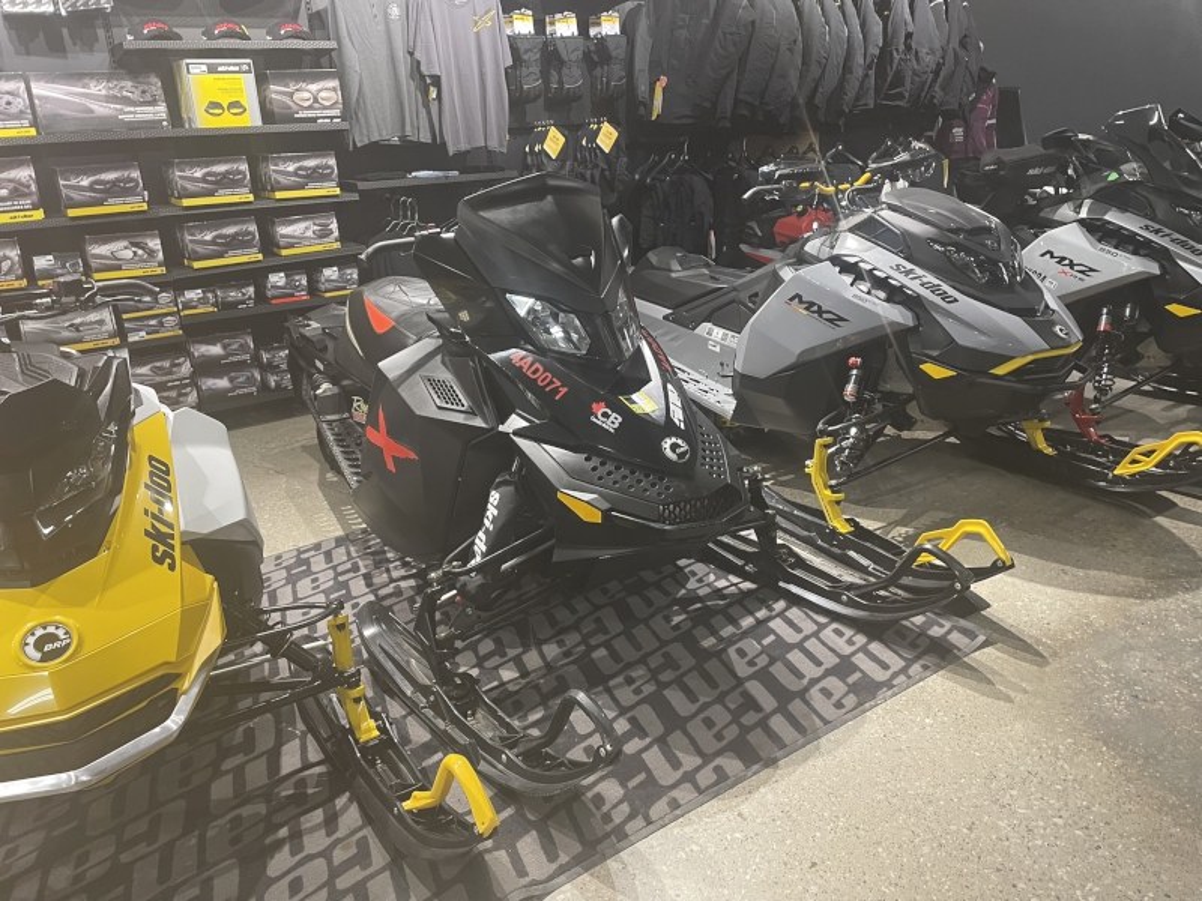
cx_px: 601
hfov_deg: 67.3
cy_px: 450
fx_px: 903
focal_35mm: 26
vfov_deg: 53.1
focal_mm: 4.2
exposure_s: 1/60
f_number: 1.6
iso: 200
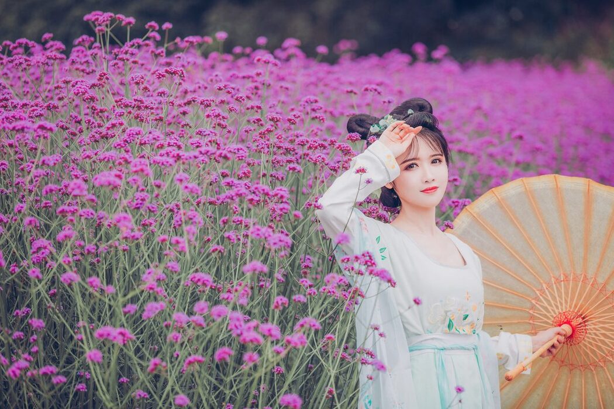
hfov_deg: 14.3
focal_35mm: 144
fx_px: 2456
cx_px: 307
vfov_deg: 9.5
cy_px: 204
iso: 100
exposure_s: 1/500
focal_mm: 145
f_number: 3.2
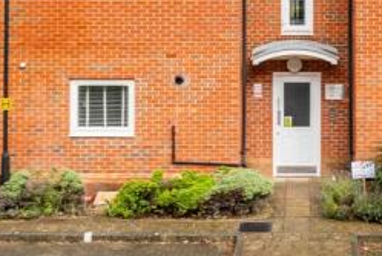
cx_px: 296
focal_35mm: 78
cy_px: -54
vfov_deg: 16.8
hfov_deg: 25.6
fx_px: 829
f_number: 8
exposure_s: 1/100
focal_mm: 19
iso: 80
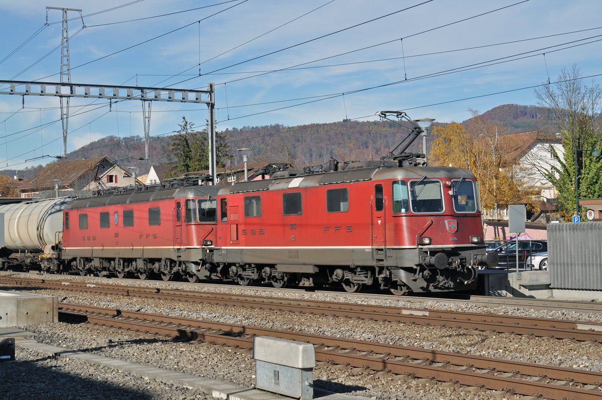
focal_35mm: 72
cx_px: 301
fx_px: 1203
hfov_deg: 28.1
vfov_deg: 18.9
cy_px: 200
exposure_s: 1/1000
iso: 250
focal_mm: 48
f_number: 7.1
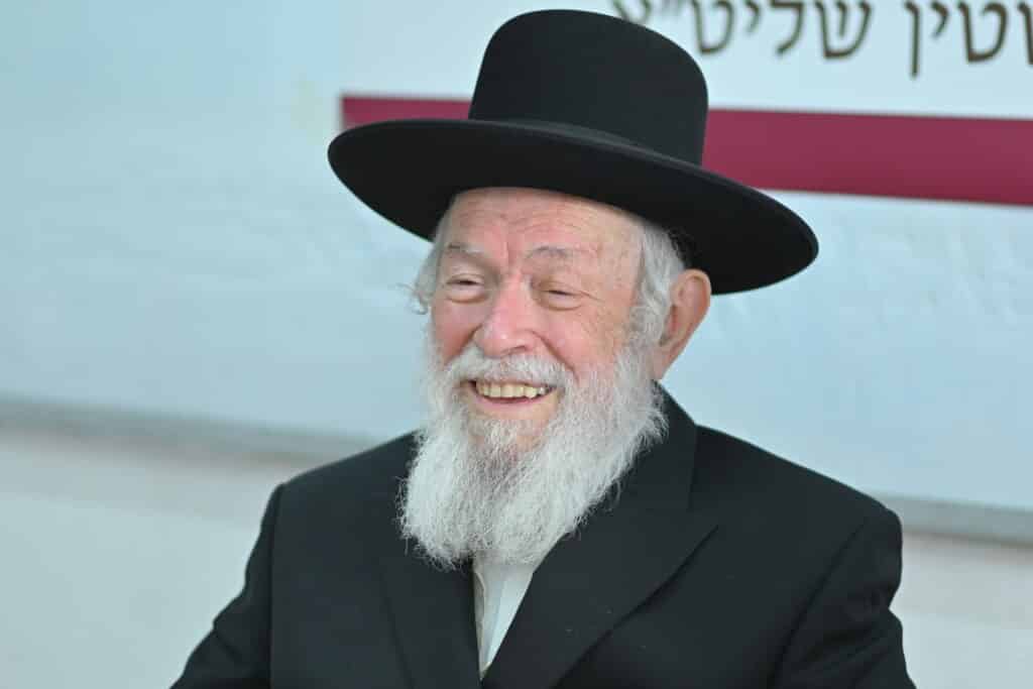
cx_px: 516
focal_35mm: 127
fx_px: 3644
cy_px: 344
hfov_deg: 16.1
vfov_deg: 10.8
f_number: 1.8
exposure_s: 1/125
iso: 250
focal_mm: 85
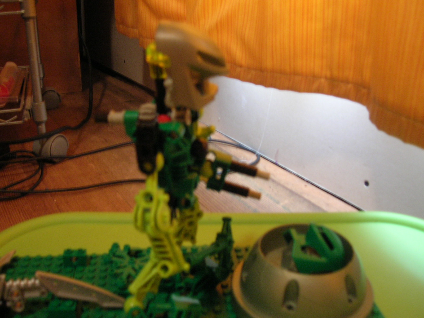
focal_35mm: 36
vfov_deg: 39.7
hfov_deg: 51.4
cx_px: 212
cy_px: 159
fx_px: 441
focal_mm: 6
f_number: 2.9
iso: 120
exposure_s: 1/3.9
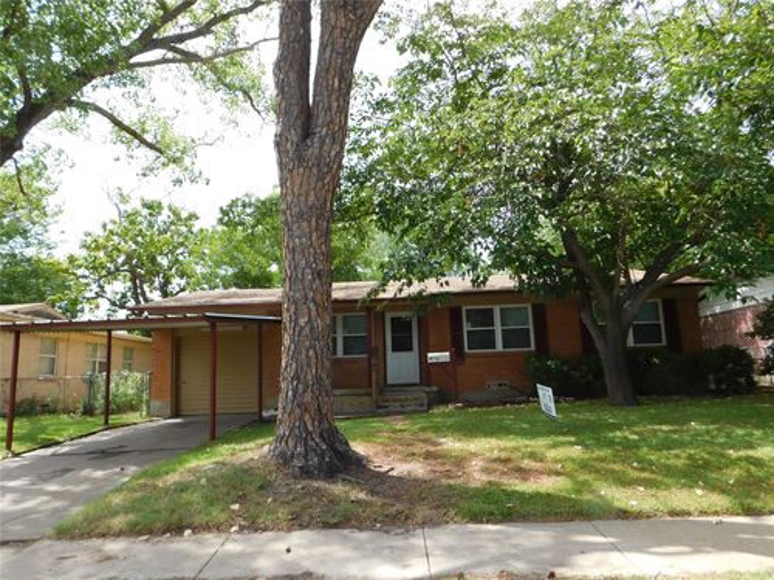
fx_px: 559
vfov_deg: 54.9
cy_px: 290
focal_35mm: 25
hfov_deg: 69.4
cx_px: 387
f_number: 3.1
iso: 125
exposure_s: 1/500
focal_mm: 4.5
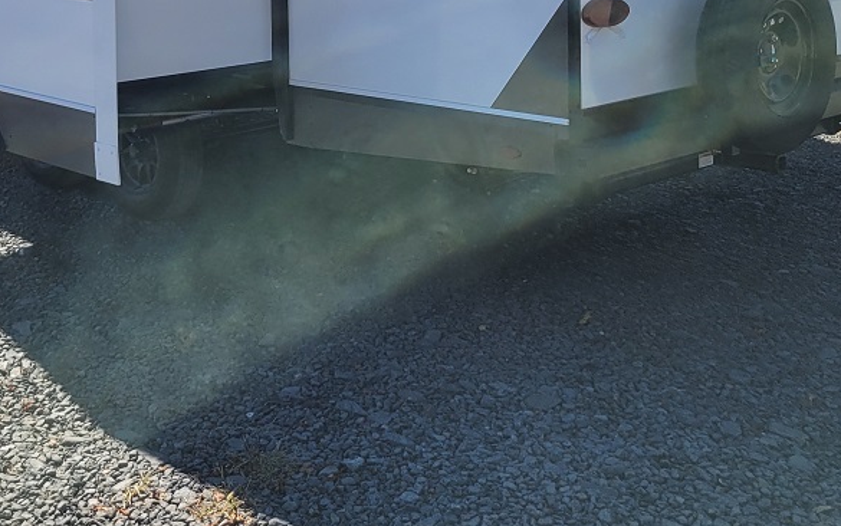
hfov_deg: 35.3
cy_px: -60
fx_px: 1307
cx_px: 266
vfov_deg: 21.5
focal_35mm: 57
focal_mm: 5.4
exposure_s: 1/1814
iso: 40
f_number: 1.8
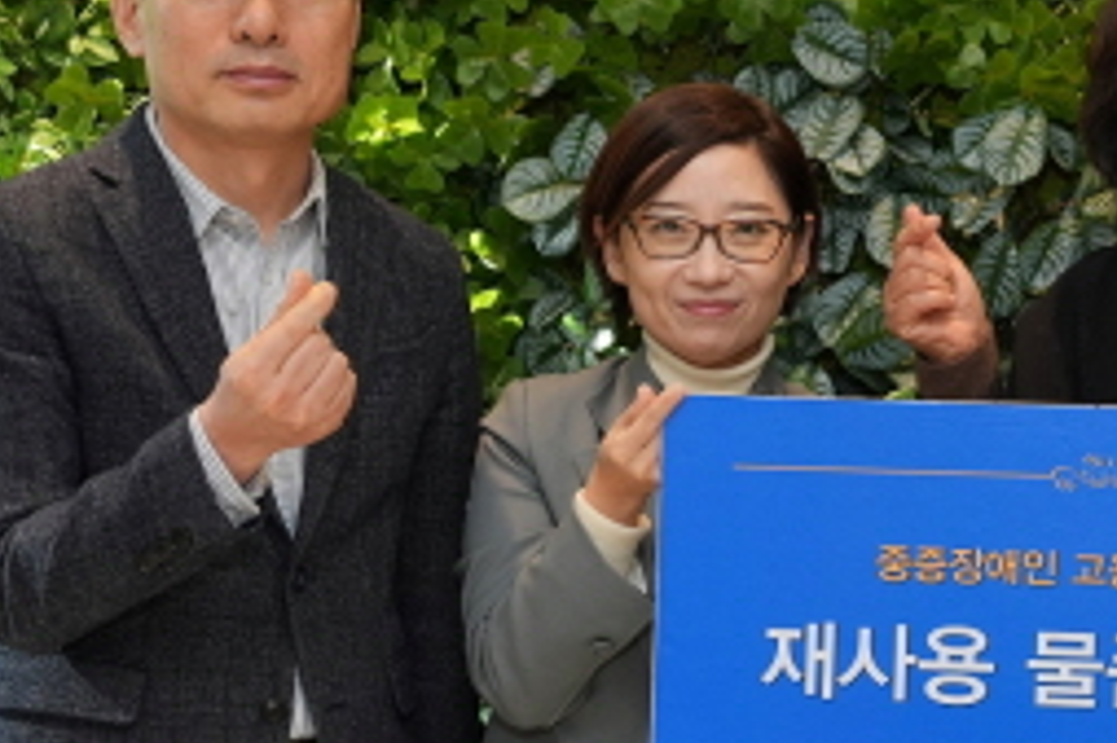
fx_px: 2419
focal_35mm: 78
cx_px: 998
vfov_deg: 17.5
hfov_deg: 25.2
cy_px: 352
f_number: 5.6
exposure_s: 1/125
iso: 800
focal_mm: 33
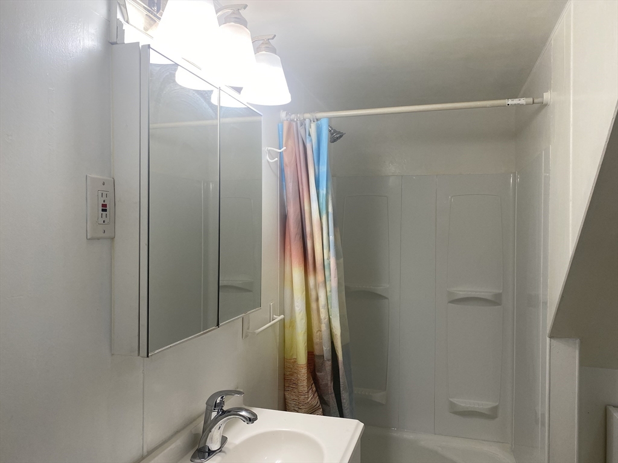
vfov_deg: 53.1
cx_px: 309
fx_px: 464
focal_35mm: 26
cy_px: 232
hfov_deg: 67.3
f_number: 1.8
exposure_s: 1/120
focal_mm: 4.25
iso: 64
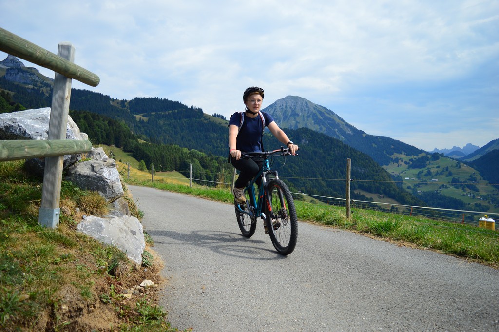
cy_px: 166
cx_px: 250
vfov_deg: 43.5
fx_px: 415
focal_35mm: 30
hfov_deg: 62.0
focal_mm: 20
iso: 200
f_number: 3.8
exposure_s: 1/2000
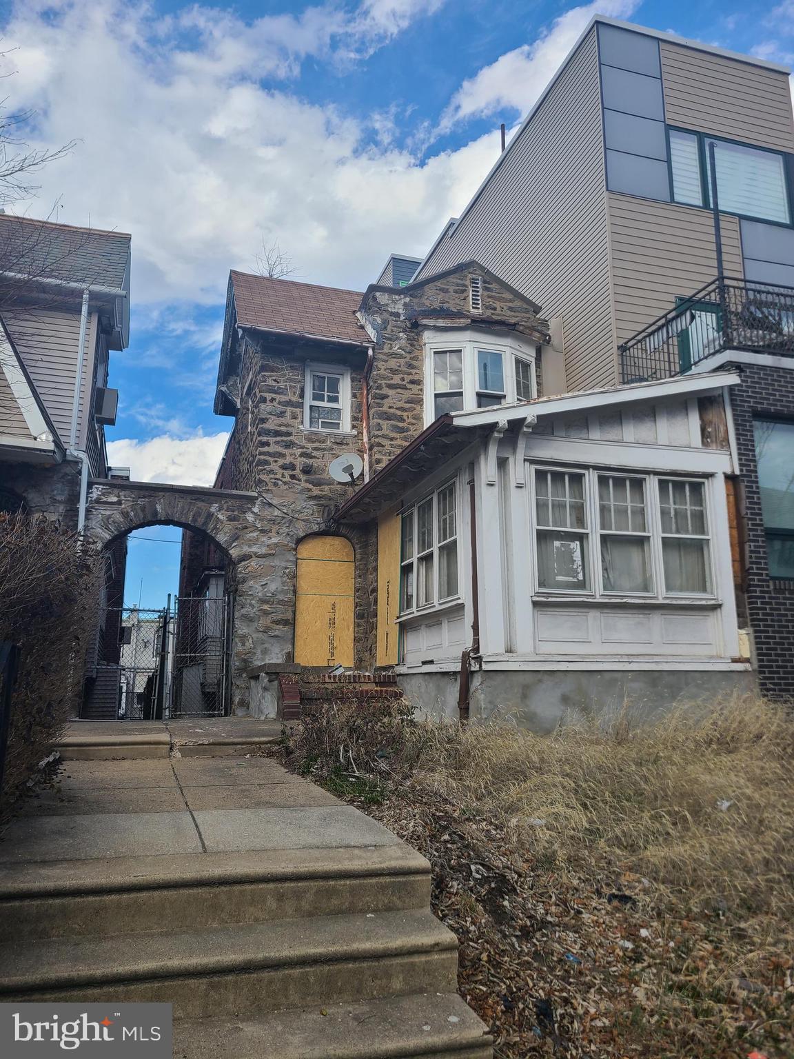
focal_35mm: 26
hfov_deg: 53.1
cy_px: 530
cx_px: 397
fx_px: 795
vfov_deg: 67.3
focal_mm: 5.4
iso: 40
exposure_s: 1/1248
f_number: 1.8
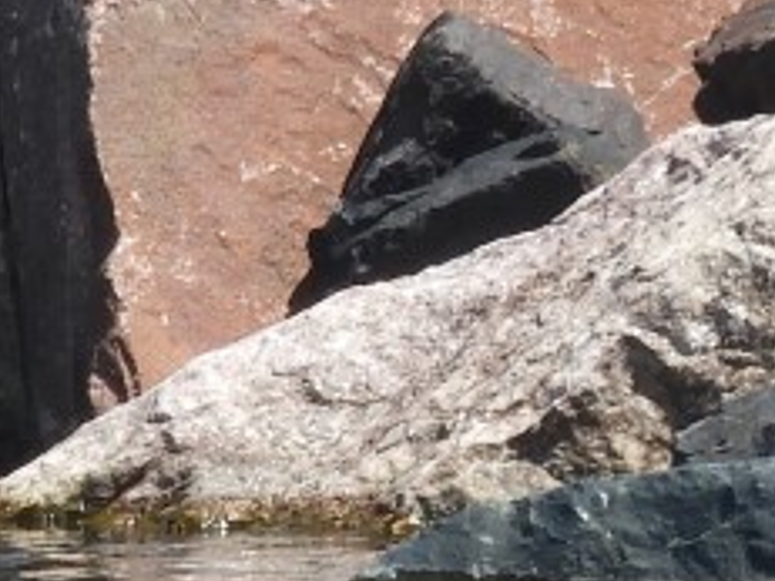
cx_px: -728
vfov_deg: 0.7
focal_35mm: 2056
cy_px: 1360
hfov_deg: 1.0
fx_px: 46007
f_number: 5.5
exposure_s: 1/400
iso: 100
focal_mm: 59.1
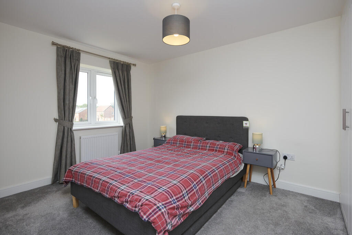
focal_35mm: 17
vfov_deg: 70.5
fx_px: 166
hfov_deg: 93.3
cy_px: 118
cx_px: 176
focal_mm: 17
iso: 400
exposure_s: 1/160
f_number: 8
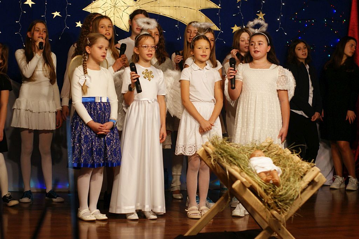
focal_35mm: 75
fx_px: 748
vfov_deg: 18.2
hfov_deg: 27.0
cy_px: 120
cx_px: 180
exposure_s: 1/80
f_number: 2.8
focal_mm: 50
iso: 400
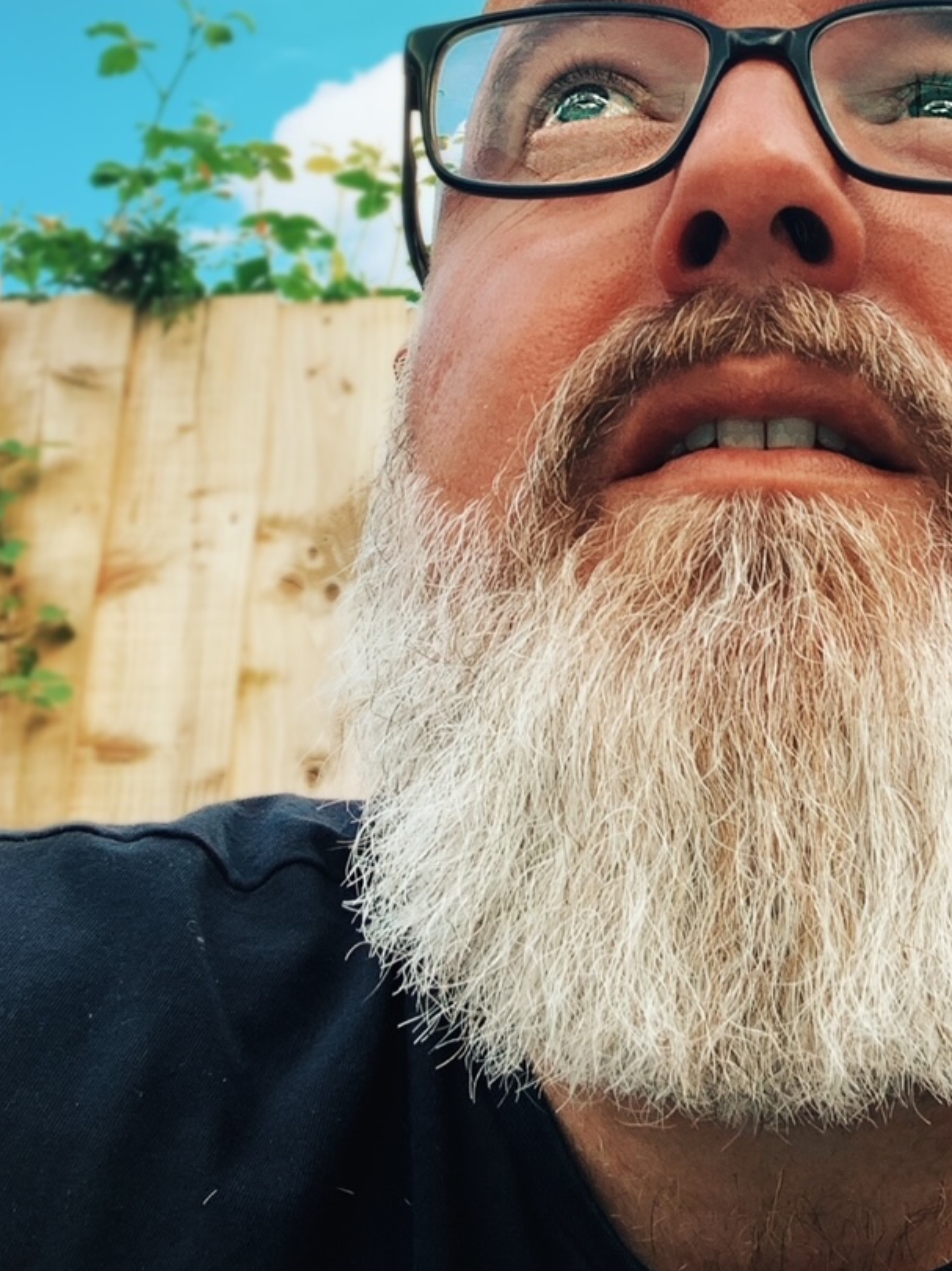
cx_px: 729
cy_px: 177
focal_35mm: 61
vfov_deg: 30.6
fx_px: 2238
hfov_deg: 23.7
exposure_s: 1/172
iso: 16
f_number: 2.2
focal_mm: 2.87
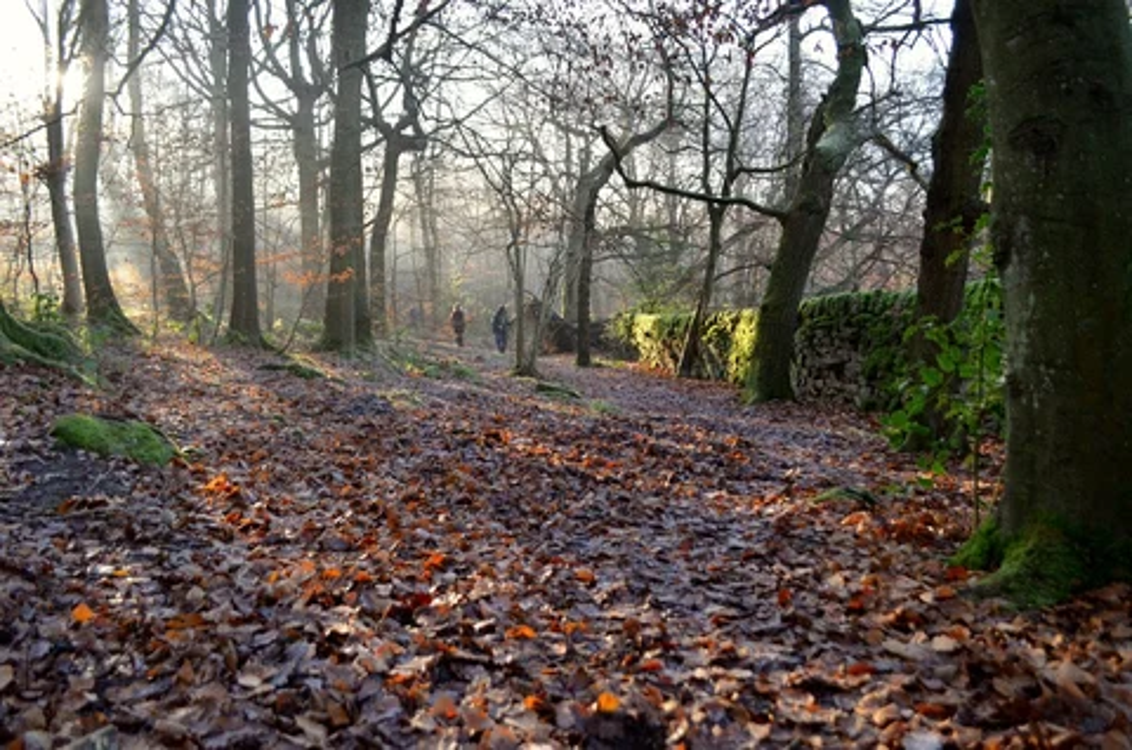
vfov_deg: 47.7
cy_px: 375
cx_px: 566
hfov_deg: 67.5
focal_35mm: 27
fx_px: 847
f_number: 4.5
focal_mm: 18
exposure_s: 1/200
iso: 500
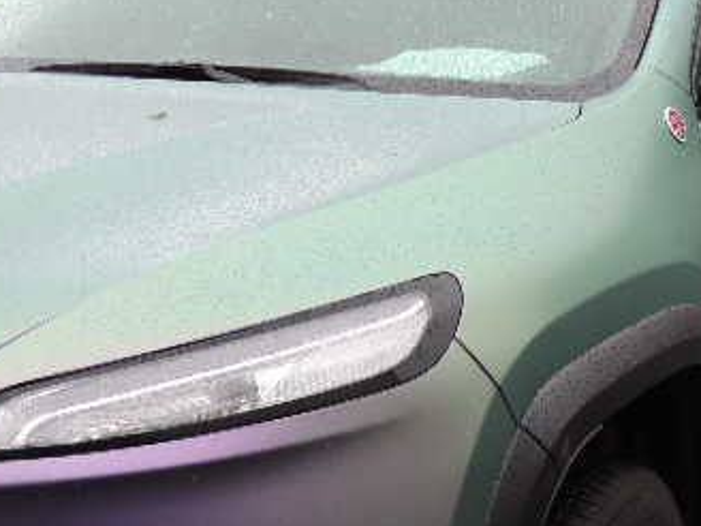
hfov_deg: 24.5
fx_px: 1580
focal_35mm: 78
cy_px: 227
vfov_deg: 18.9
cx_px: 586
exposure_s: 1/50
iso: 100
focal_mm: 7.1
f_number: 3.3
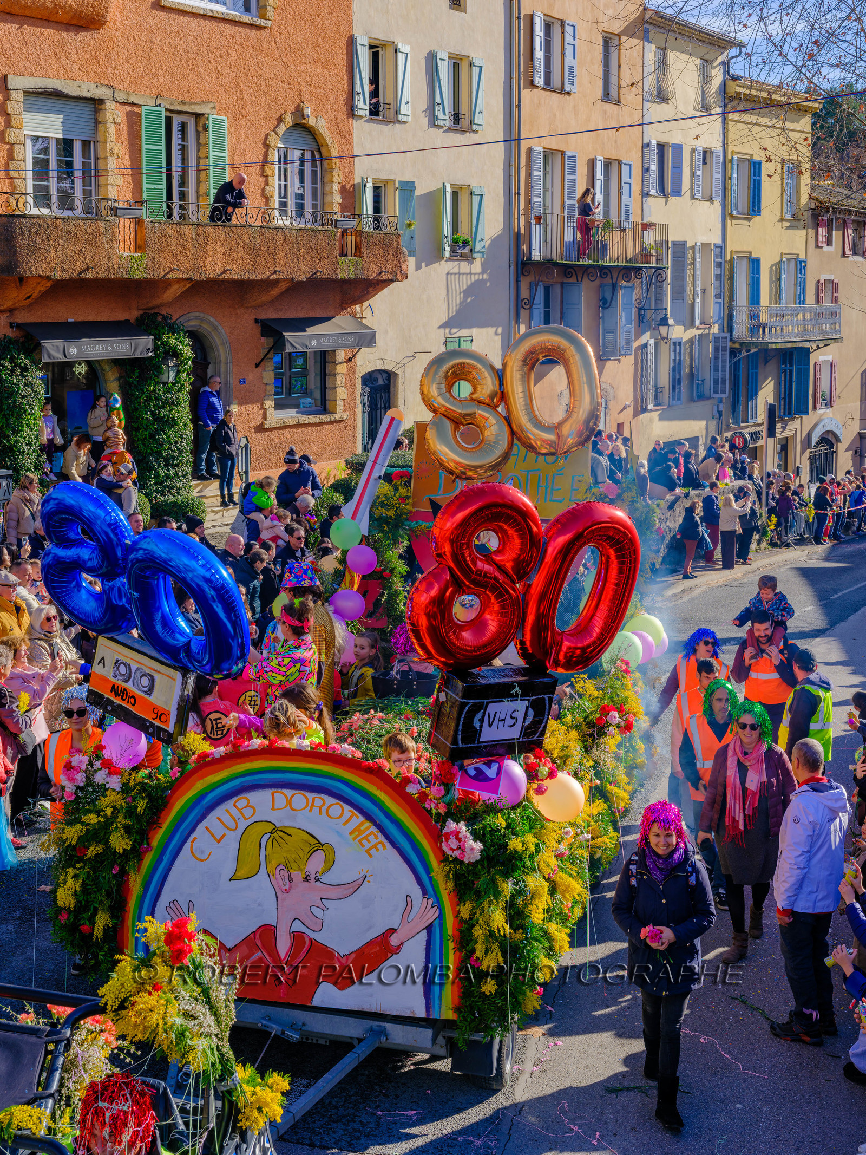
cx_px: 433
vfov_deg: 42.9
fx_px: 1468
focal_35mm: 44
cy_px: 578
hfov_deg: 32.9
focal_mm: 55
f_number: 11
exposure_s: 1/125
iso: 320
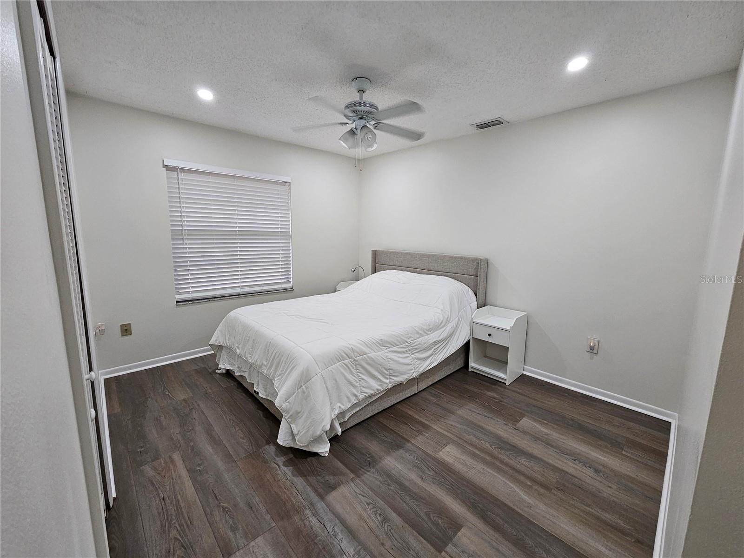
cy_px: 279
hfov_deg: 106.2
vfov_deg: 89.9
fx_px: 279
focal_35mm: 13
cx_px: 372
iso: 125
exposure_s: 1/60
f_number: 2.2
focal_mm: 2.2
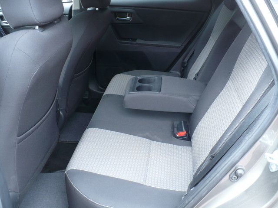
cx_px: 139
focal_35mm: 37
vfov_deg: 38.7
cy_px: 104
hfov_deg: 50.1
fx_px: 297
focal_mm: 6.1
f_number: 2.8
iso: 125
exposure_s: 1/30
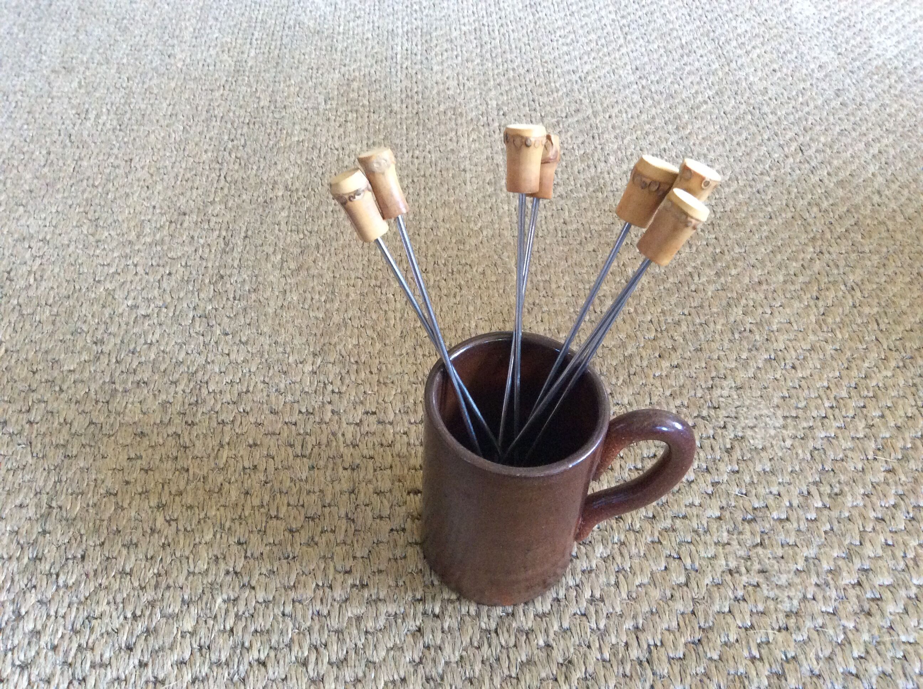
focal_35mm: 32
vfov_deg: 44.1
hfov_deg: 56.9
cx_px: 462
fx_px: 852
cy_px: 344
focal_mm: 3.3
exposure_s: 1/25
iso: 250
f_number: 2.4
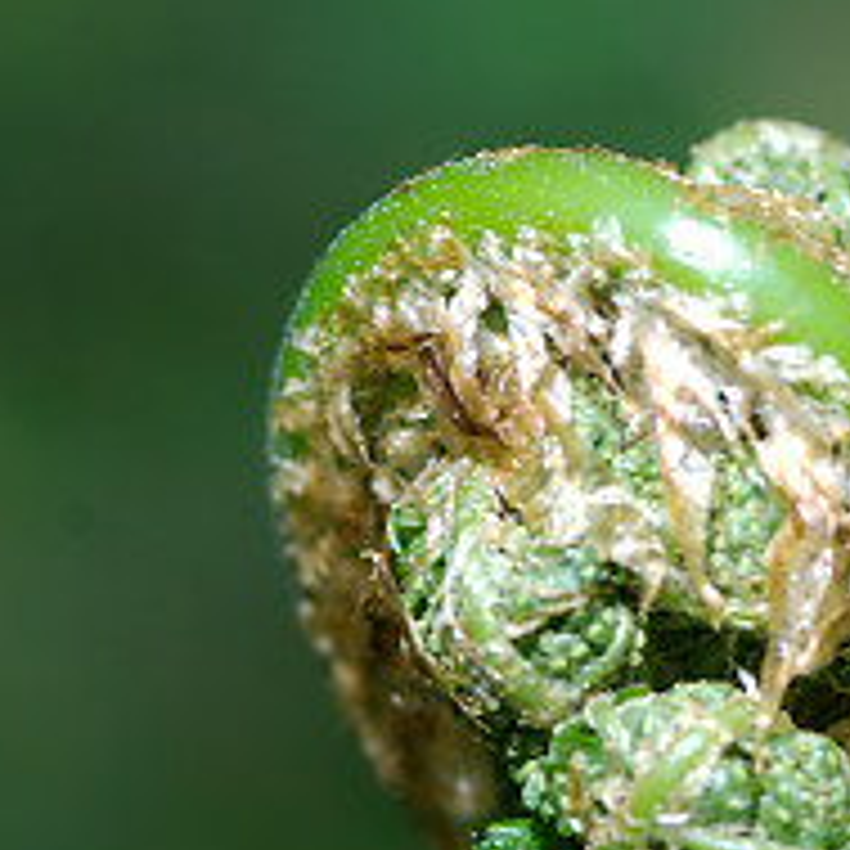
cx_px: 848
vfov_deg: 4.1
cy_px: 897
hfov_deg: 4.1
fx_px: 11789
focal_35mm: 424
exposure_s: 1/15
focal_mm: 105
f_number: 7.1
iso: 100
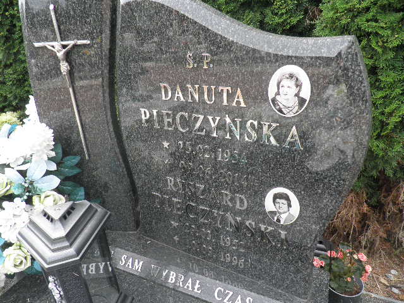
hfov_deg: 71.6
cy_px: 152
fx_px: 280
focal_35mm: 24
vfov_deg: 56.8
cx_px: 202
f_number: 3.3
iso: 64
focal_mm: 4.3
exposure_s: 1/160
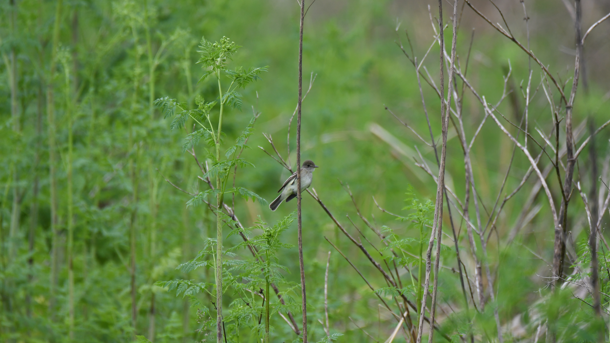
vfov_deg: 1.3
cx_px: 305
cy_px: 179
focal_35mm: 944
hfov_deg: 2.3
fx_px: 15269
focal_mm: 600
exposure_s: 1/1000
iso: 800
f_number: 6.3
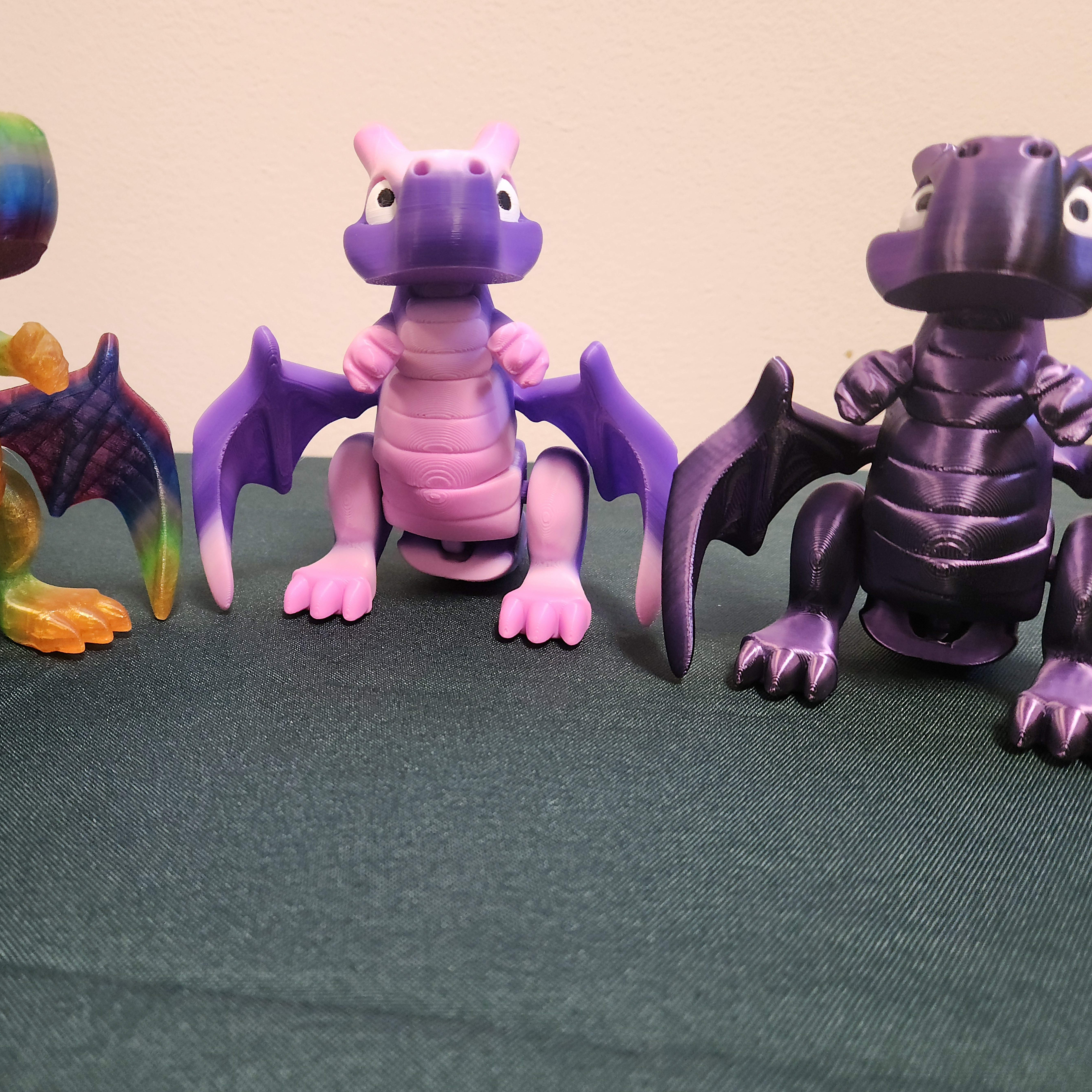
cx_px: 437
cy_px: 582
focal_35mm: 31
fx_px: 1106
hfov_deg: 52.2
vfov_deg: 52.5
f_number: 1.8
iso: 160
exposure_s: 1/60
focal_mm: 5.4
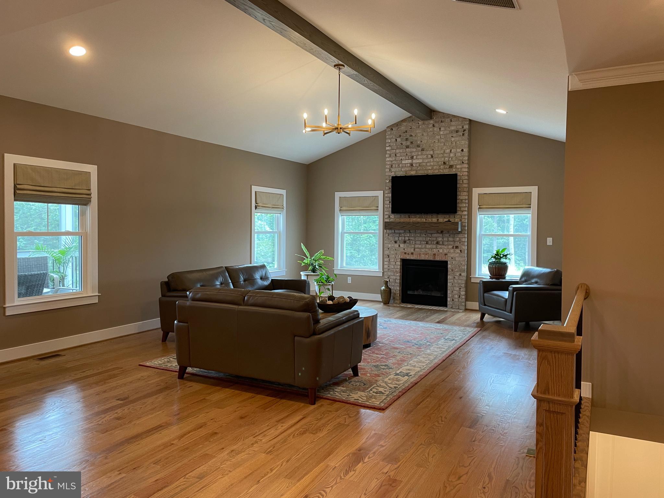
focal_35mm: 26
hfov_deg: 67.3
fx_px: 499
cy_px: 249
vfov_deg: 53.1
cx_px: 332
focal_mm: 4.2
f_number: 1.6
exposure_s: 1/60
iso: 100
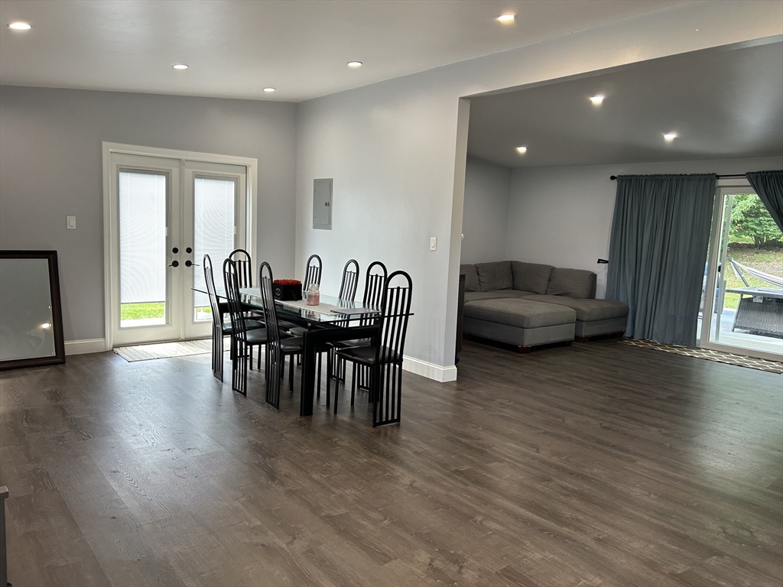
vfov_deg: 53.1
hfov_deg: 67.3
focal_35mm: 26
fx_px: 588
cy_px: 294
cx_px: 392
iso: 100
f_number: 1.5
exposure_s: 1/120
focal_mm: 5.7
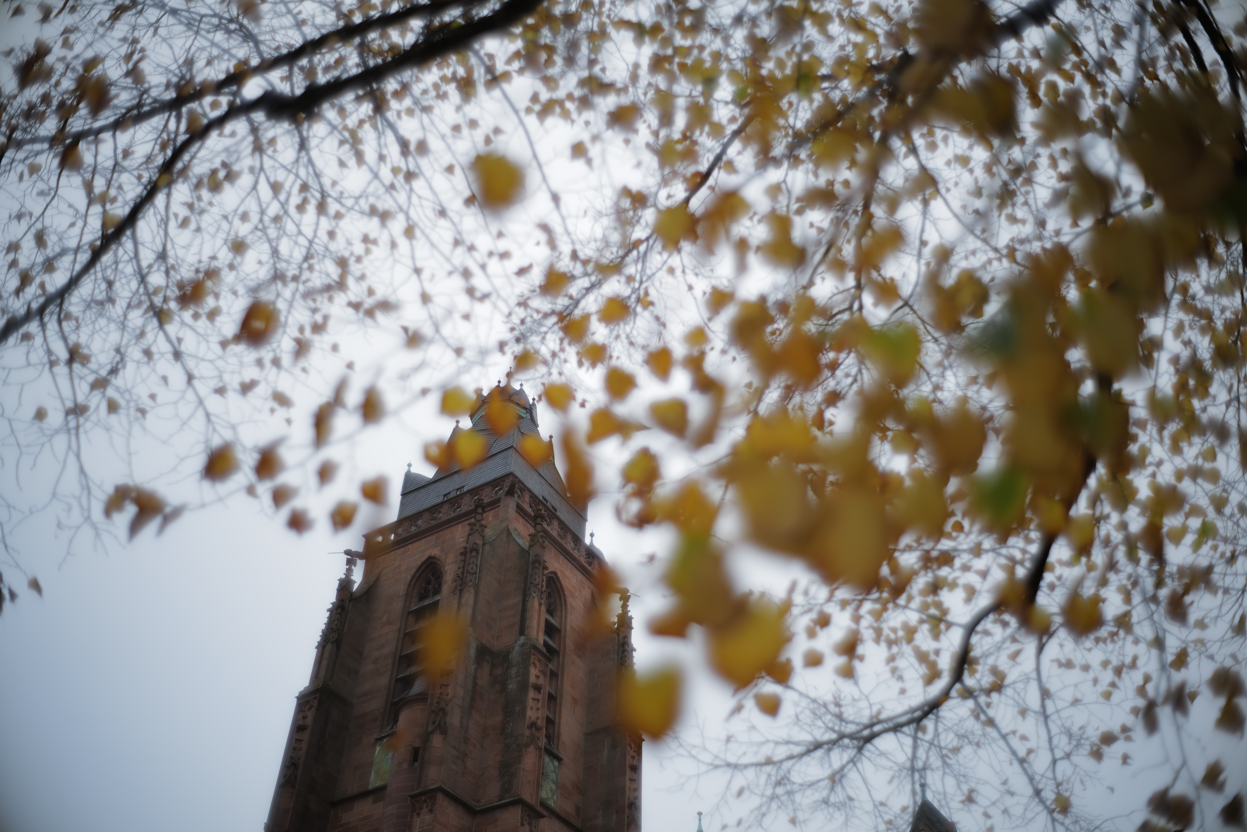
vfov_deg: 37.9
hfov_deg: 54.4
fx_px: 1213
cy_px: 416
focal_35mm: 35
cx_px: 624
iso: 100
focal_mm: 35
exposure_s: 1/200
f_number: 2.4
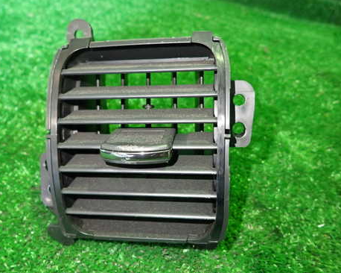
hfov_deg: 55.6
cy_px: 148
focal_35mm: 32
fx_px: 323
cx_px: 154
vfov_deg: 45.7
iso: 500
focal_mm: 4.5
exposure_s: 1/30
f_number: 2
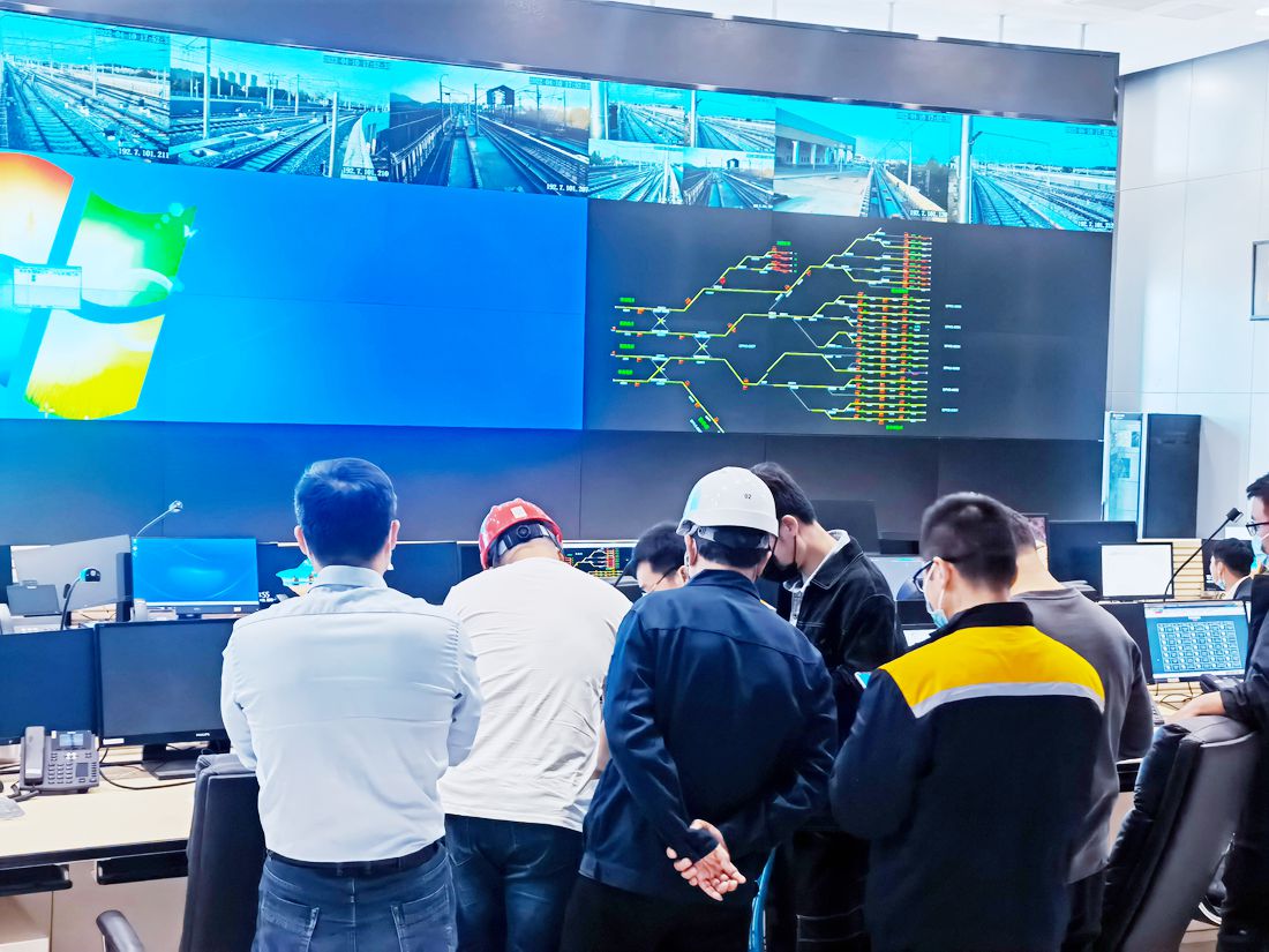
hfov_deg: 38.9
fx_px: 1796
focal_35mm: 49
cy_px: 476
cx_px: 634
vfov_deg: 29.7
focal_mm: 6.67
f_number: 1.9
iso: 125
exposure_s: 1/60
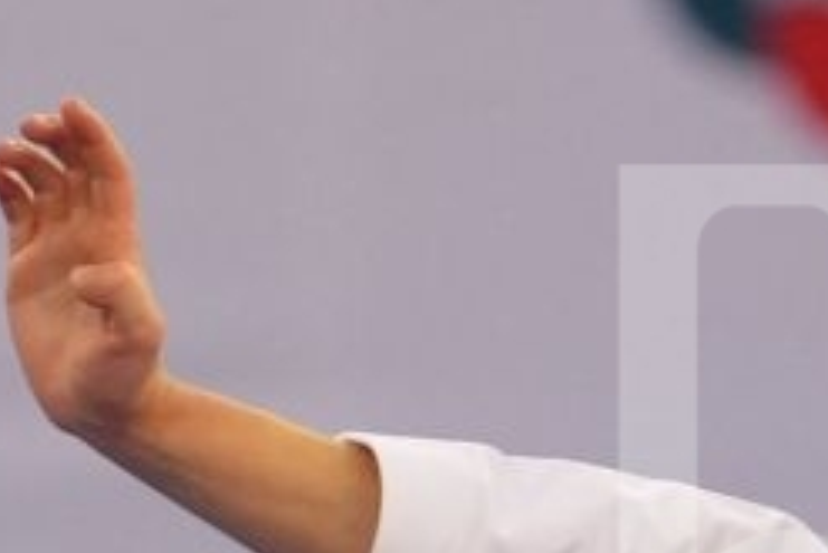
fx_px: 42941
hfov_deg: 1.1
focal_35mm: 1866
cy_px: 1656
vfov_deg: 0.7
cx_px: 932
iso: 1250
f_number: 2.8
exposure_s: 1/500
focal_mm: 171
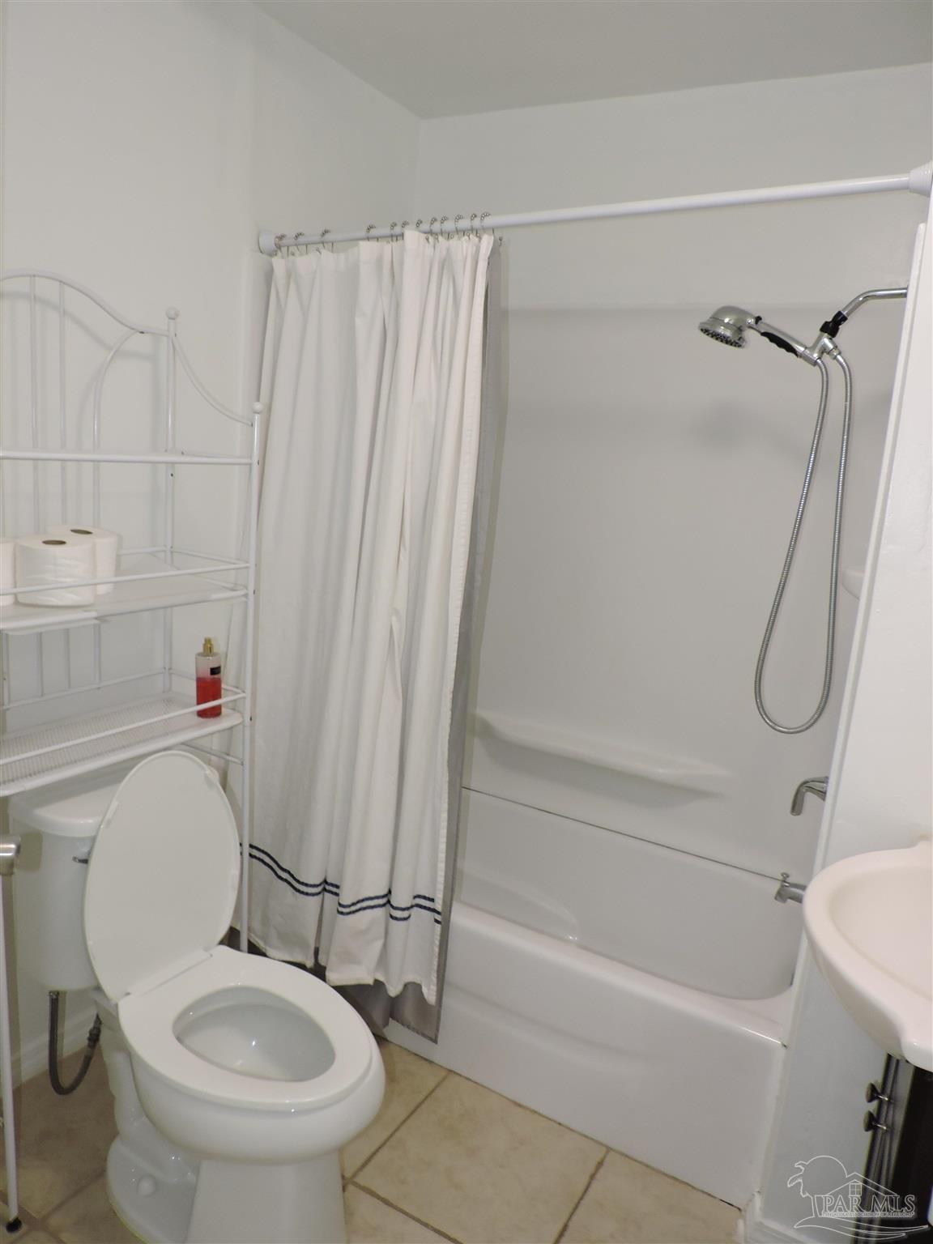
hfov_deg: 56.8
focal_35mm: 24
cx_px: 466
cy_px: 622
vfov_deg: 71.6
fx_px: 862
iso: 250
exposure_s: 1/40
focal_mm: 4.3
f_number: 3
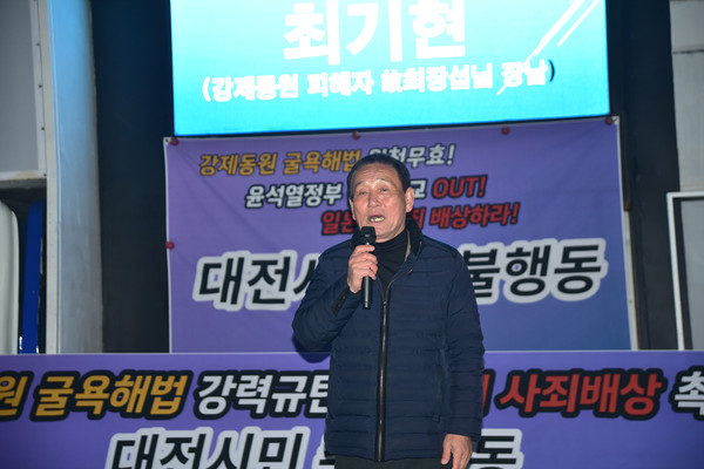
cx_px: 352
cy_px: 234
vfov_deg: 21.9
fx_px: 1212
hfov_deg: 32.4
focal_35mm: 62
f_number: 3.8
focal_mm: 62
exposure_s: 1/125
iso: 500
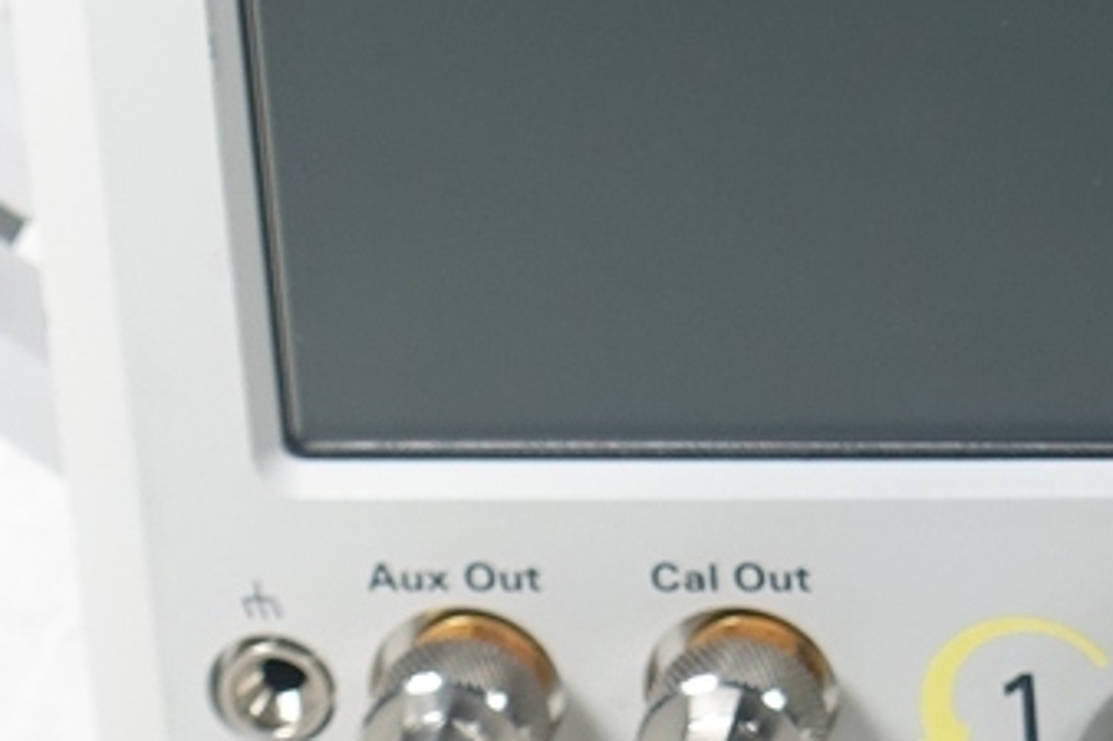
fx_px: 8621
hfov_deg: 7.1
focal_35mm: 279
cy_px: -891
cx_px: 2368
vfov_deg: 4.8
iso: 125
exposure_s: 1/80
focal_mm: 16.84
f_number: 4
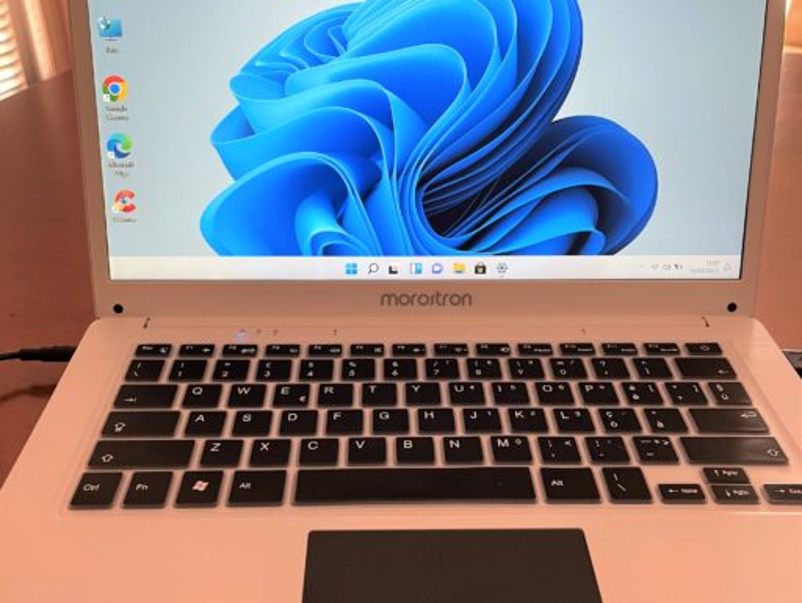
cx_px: 401
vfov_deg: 53.1
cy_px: 302
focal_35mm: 26
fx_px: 603
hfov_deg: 67.3
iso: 125
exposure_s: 1/81
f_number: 1.6
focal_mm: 5.1
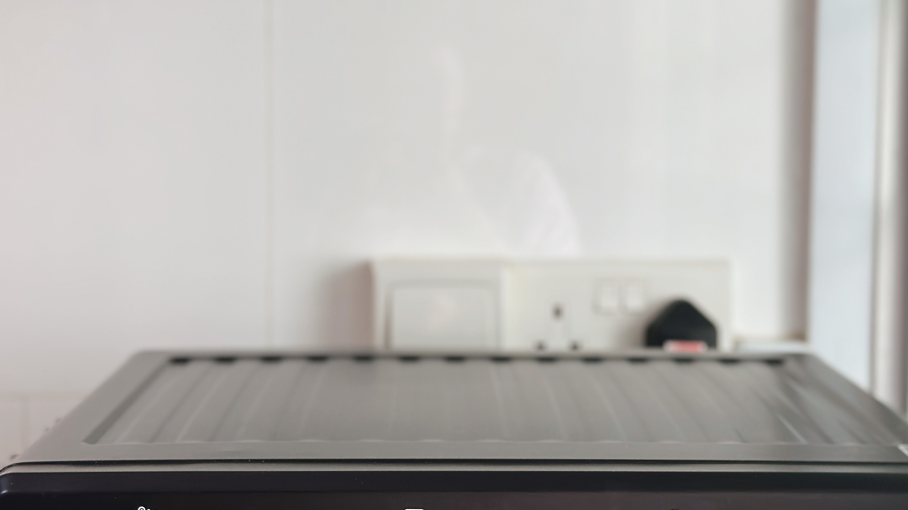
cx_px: 455
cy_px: 239
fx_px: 1685
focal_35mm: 70
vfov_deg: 17.2
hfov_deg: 30.2
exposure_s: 1/100
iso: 80
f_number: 1.78
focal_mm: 6.86
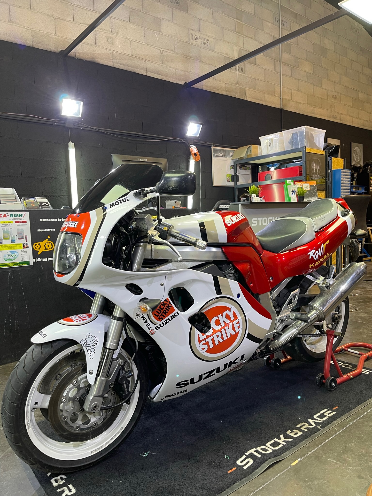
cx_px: 186
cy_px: 248
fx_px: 373
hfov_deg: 53.1
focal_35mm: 26
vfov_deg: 67.3
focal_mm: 5.1
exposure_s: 1/50
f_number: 1.6
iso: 80
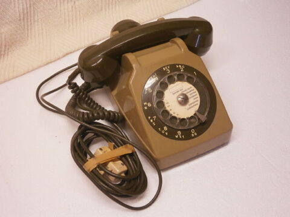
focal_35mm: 47
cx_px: 145
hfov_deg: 40.4
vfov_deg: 30.9
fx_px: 394
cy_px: 108
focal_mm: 8.3
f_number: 3.4
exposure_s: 1/40
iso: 200
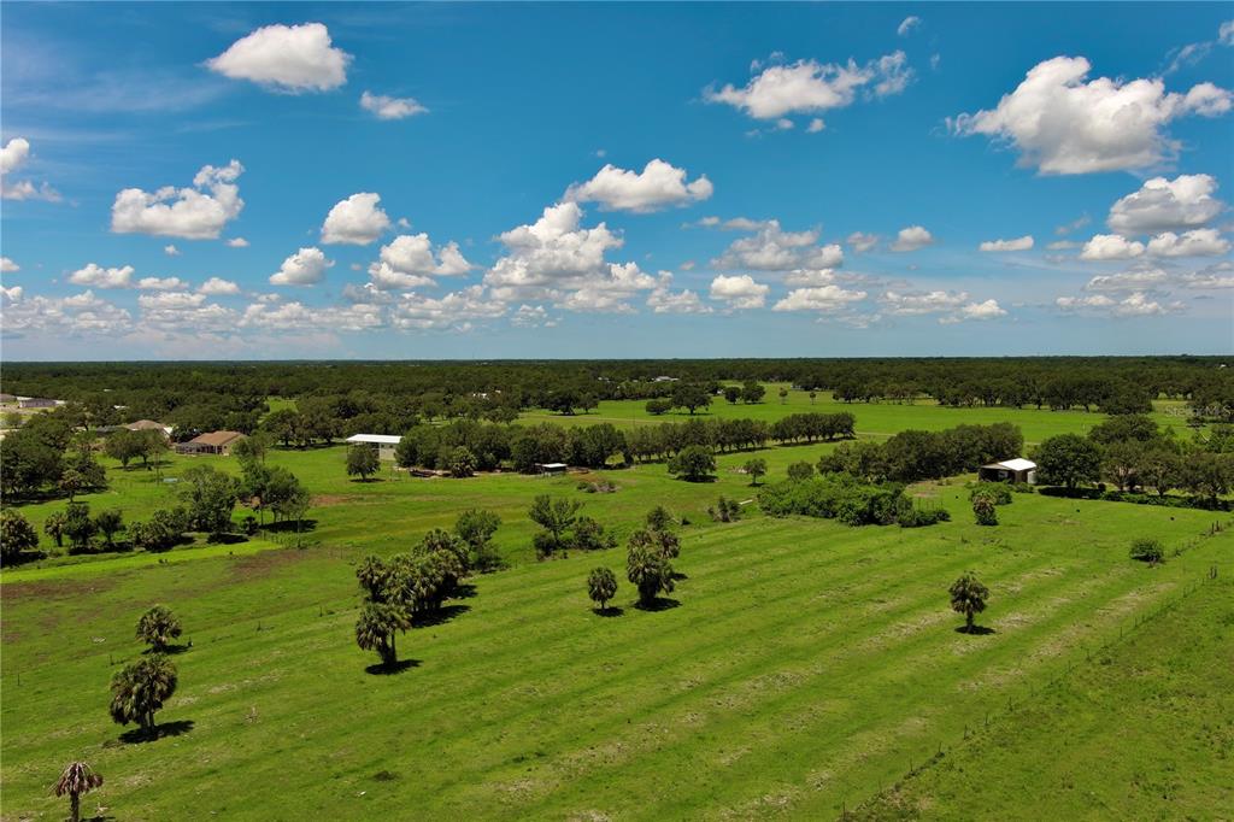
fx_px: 994
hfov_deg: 63.7
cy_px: 411
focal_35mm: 29
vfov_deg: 44.9
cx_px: 617
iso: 100
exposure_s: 1/320
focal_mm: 10.57
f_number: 9
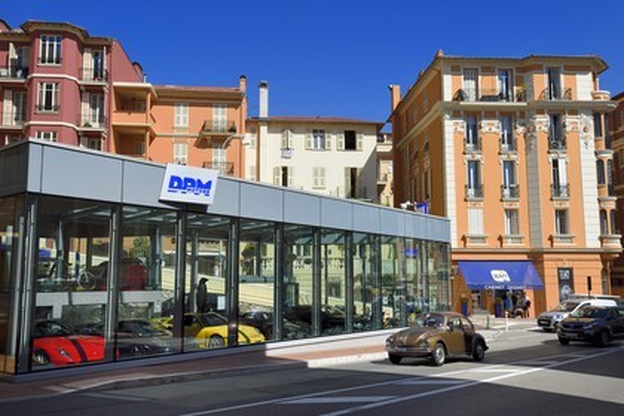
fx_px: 537
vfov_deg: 42.3
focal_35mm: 31
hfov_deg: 60.3
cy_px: 208
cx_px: 312
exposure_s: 1/250
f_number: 13
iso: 200
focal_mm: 31
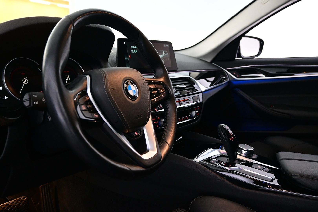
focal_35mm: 32
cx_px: 159
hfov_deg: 59.5
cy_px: 106
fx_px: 278
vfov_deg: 41.7
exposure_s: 1/30
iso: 1800
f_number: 4
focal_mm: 21
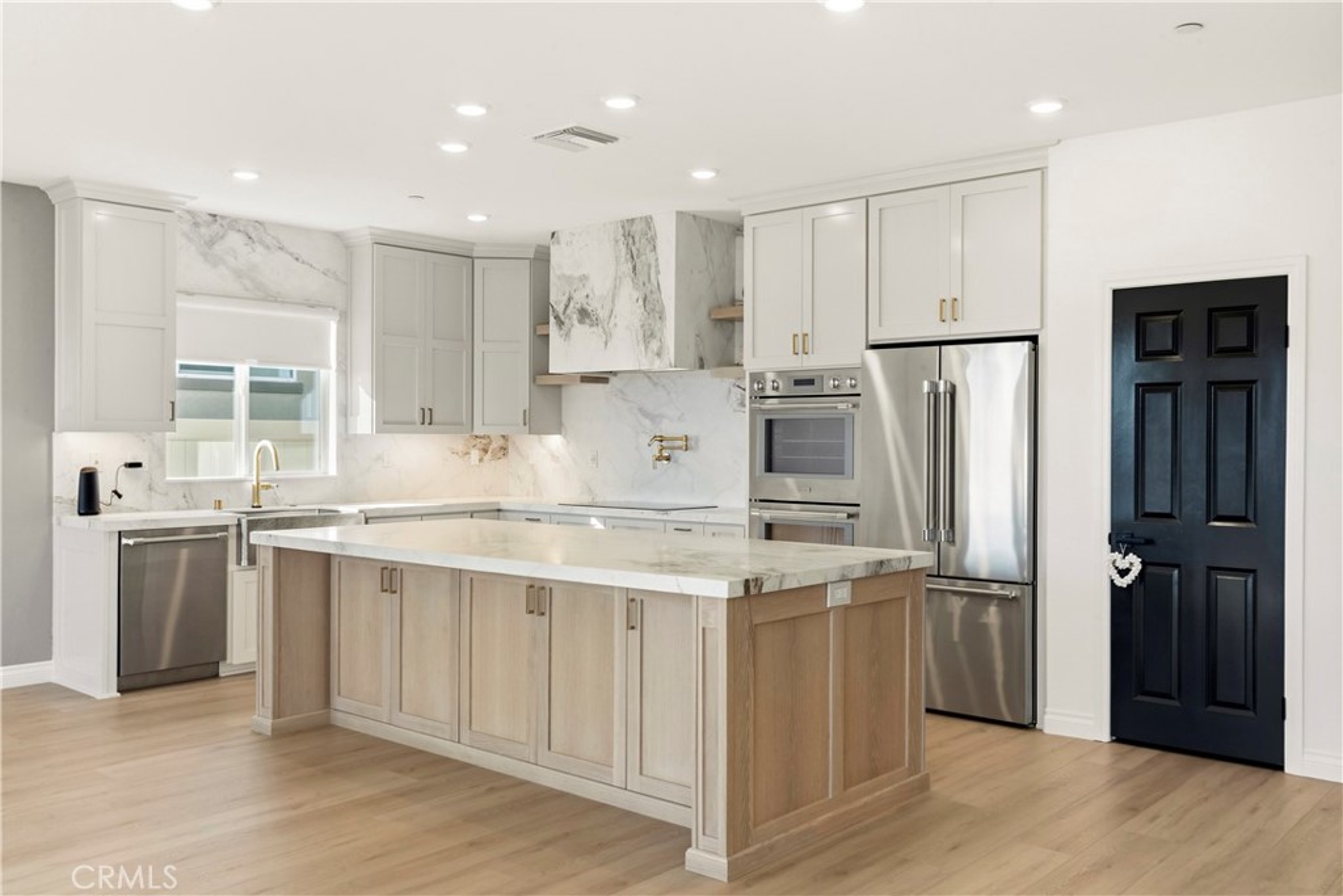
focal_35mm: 31
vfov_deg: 42.3
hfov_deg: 60.3
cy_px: 448
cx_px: 672
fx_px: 1157
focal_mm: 31
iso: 100
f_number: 22
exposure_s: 1.6
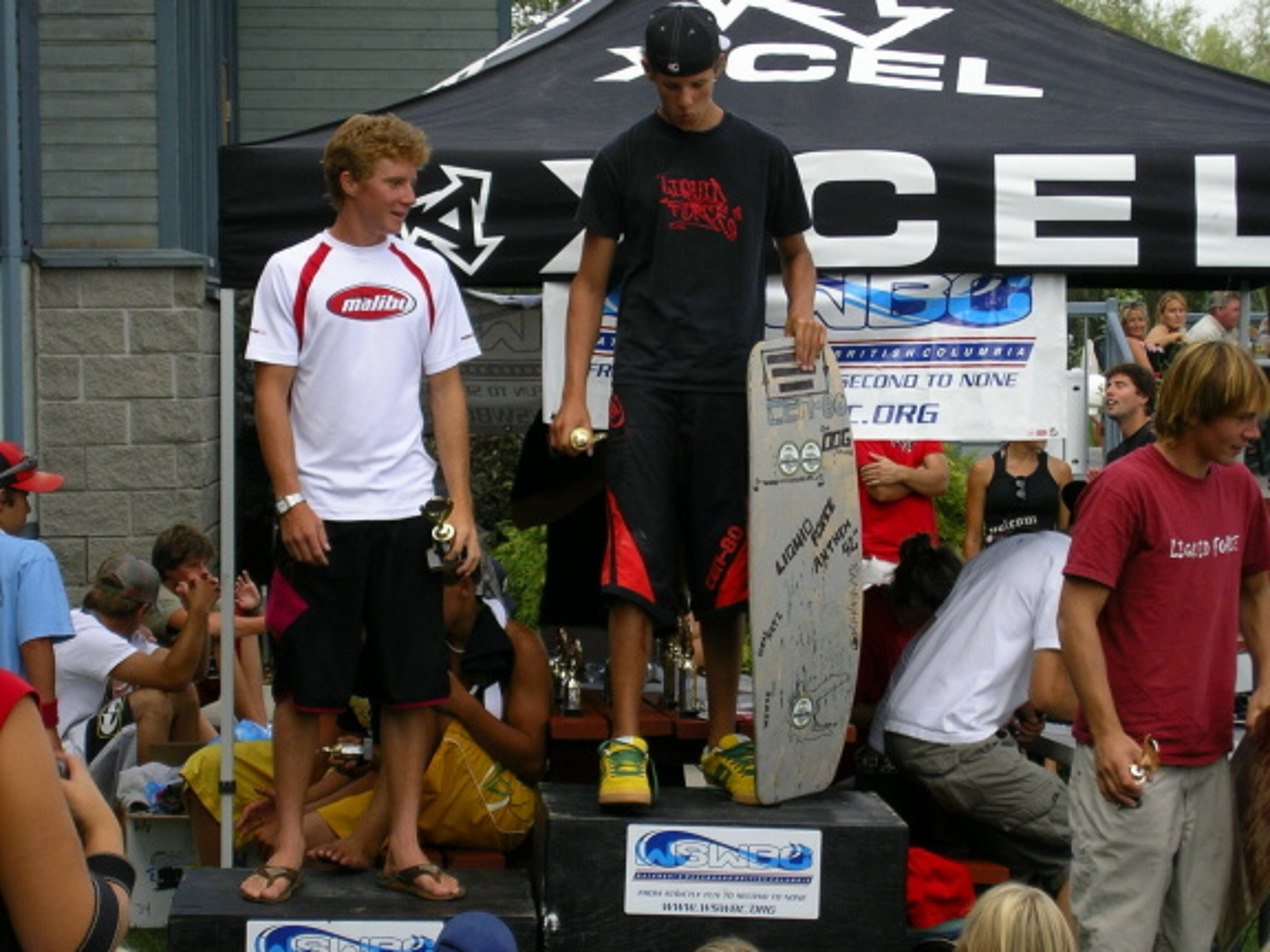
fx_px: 4182
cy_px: 476
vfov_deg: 13.0
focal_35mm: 114
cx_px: 635
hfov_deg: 17.3
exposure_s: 1/160
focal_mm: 17.4
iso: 64
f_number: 5
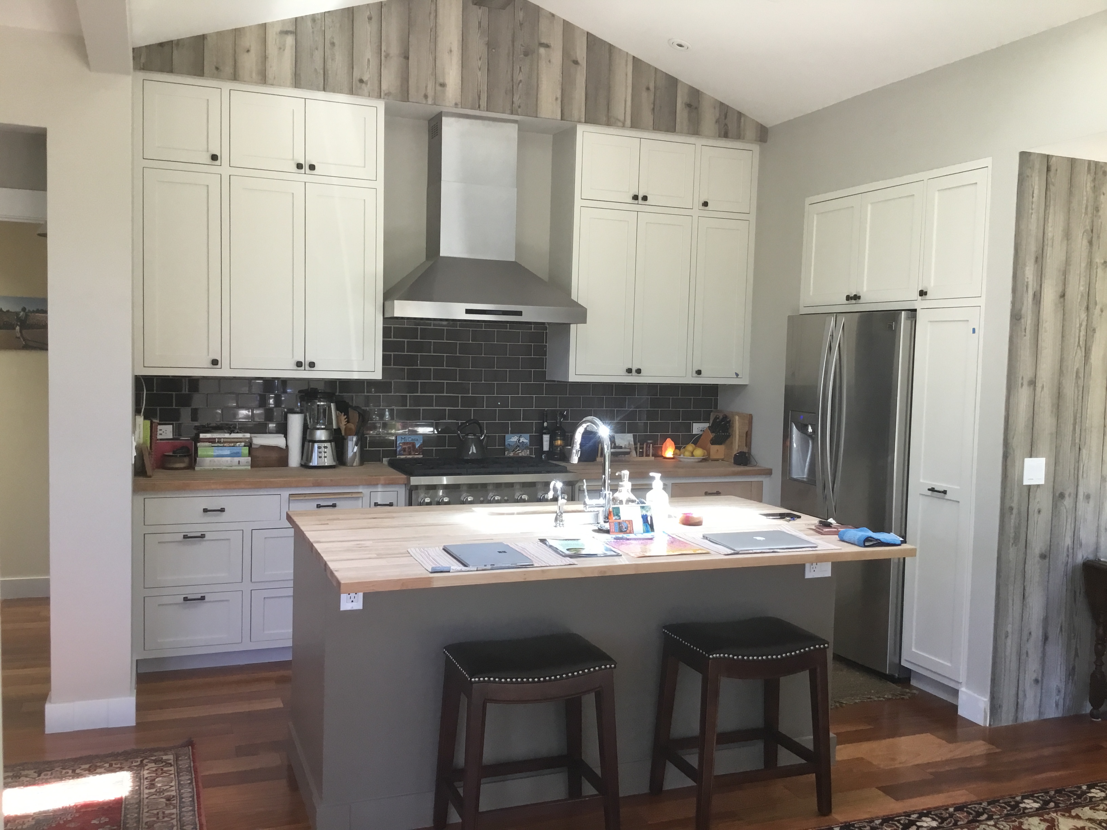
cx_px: 554
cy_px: 415
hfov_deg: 58.4
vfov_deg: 45.4
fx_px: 991
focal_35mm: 31
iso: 64
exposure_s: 1/30
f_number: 2.4
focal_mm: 3.3
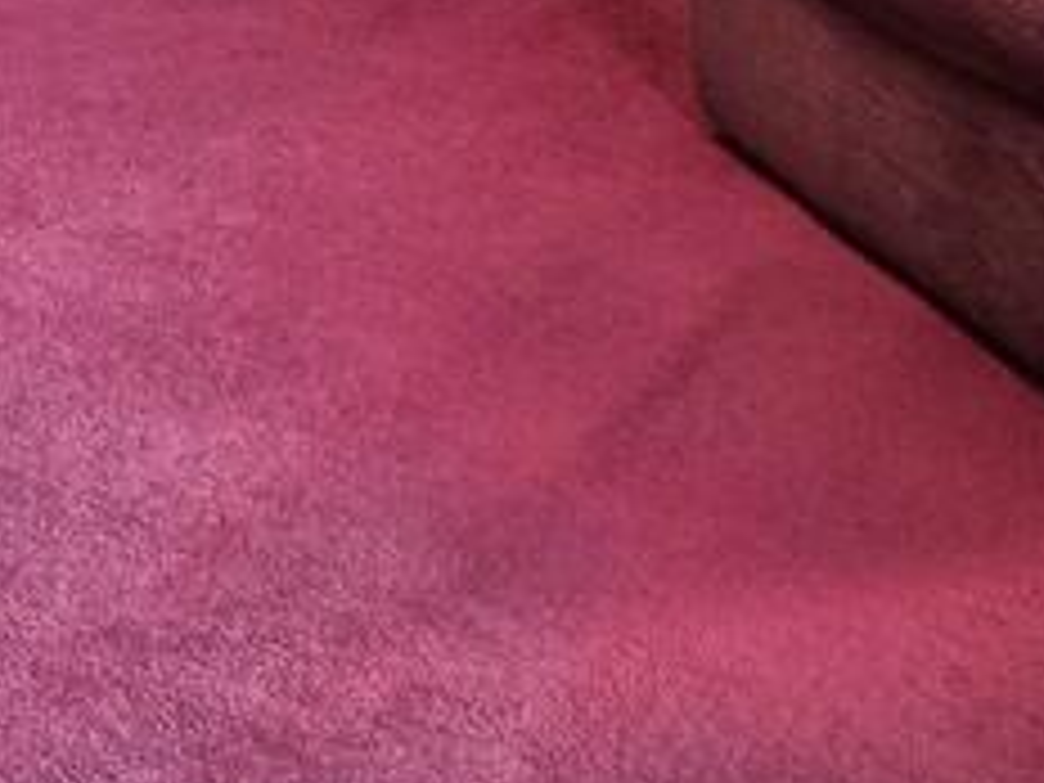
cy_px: -783
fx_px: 1689
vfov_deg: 18.0
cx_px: -90
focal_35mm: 56
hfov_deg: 30.8
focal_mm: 2.2
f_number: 2.2
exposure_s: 1/50.3
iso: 100
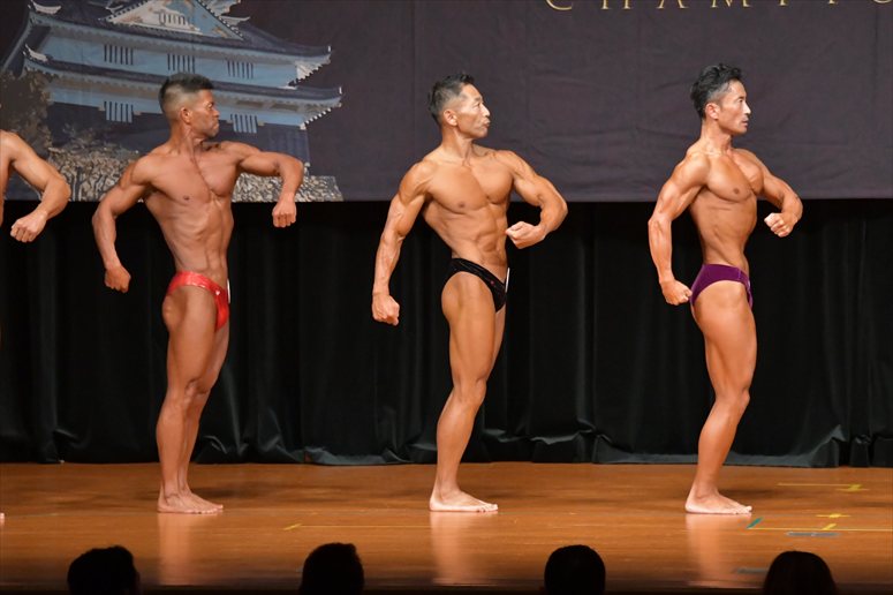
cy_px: 298
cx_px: 446
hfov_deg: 8.1
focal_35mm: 255
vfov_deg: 5.4
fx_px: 6322
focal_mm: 170
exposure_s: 1/400
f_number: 5.6
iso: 6400
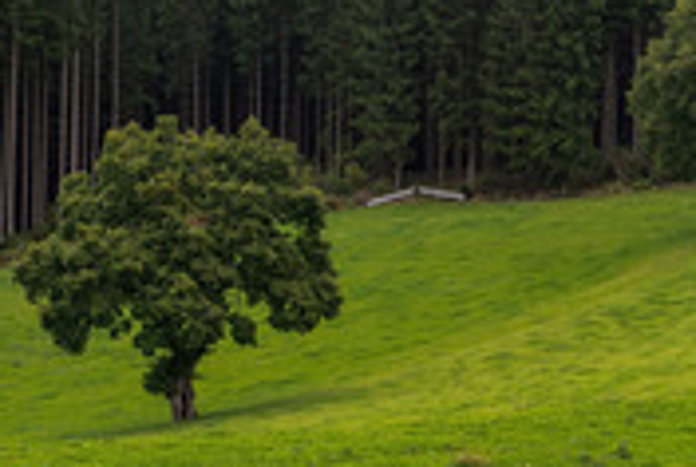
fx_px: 4551
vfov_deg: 5.9
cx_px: -186
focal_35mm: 235
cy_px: 152
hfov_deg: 8.6
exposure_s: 1/40
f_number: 5.6
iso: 200
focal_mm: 60
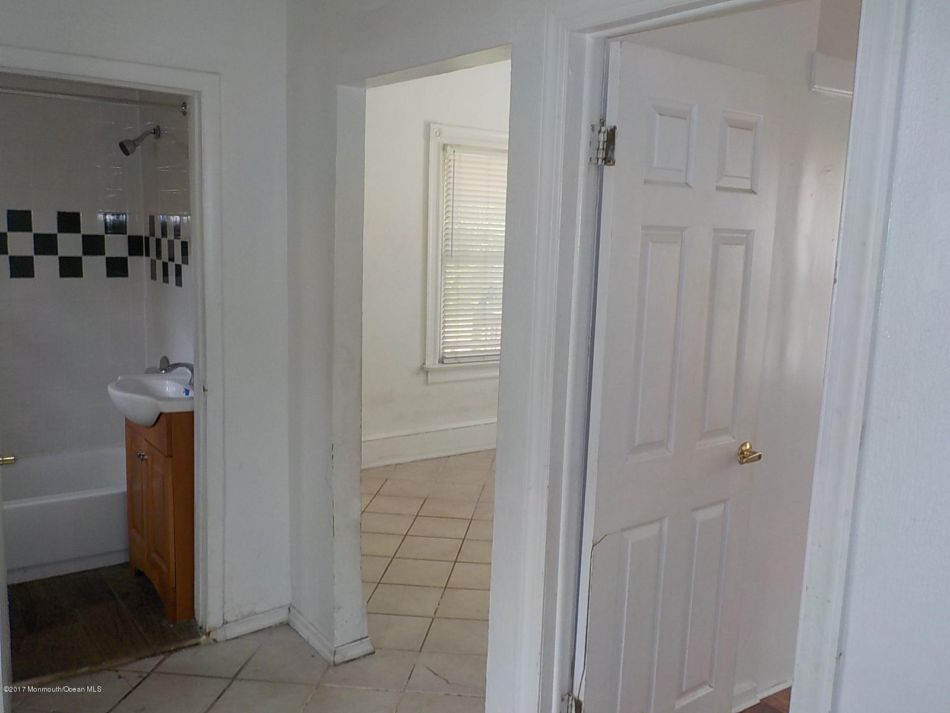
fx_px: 823
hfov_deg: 60.0
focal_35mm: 30
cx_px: 475
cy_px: 356
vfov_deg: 46.8
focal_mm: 4.1
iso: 140
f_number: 3.3
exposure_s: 1/30
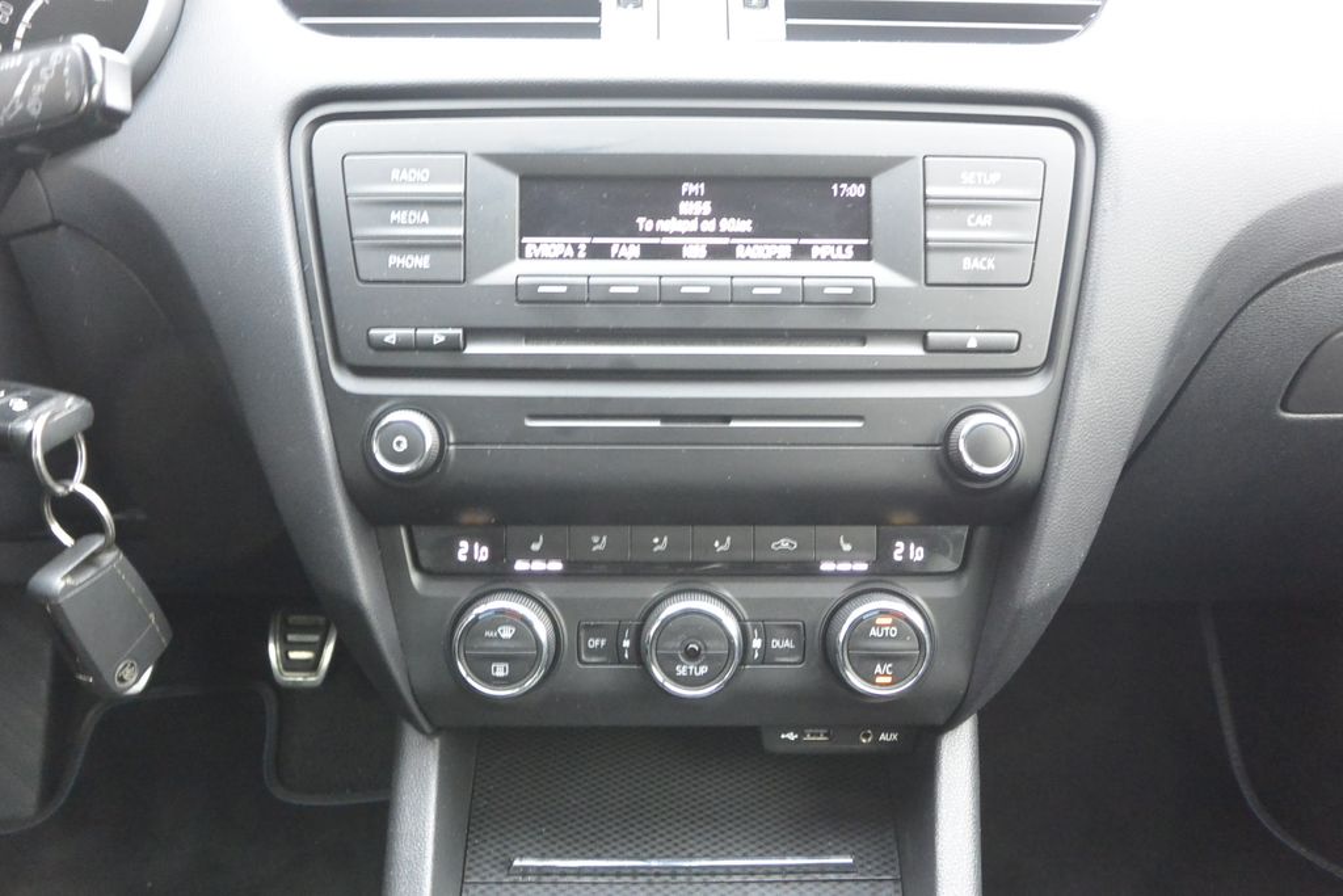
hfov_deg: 67.4
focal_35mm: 27
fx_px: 1007
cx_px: 672
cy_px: 448
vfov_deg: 47.9
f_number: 3.5
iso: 1400
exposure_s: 1/15
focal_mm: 10
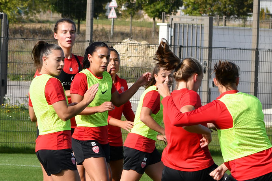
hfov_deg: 4.3
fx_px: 3657
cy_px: 171
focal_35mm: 484
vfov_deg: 2.8
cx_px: 222
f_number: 9
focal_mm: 116
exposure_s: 1/1250
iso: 400
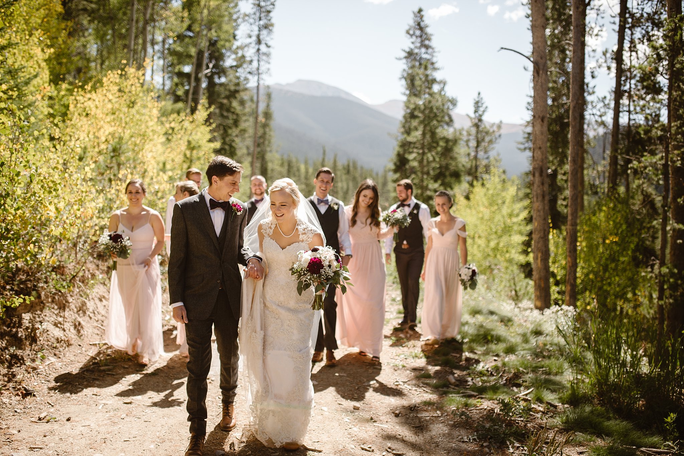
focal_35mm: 35
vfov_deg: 37.9
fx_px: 665
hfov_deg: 54.4
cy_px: 228
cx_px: 342
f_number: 1.8
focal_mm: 35
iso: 200
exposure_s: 1/4000
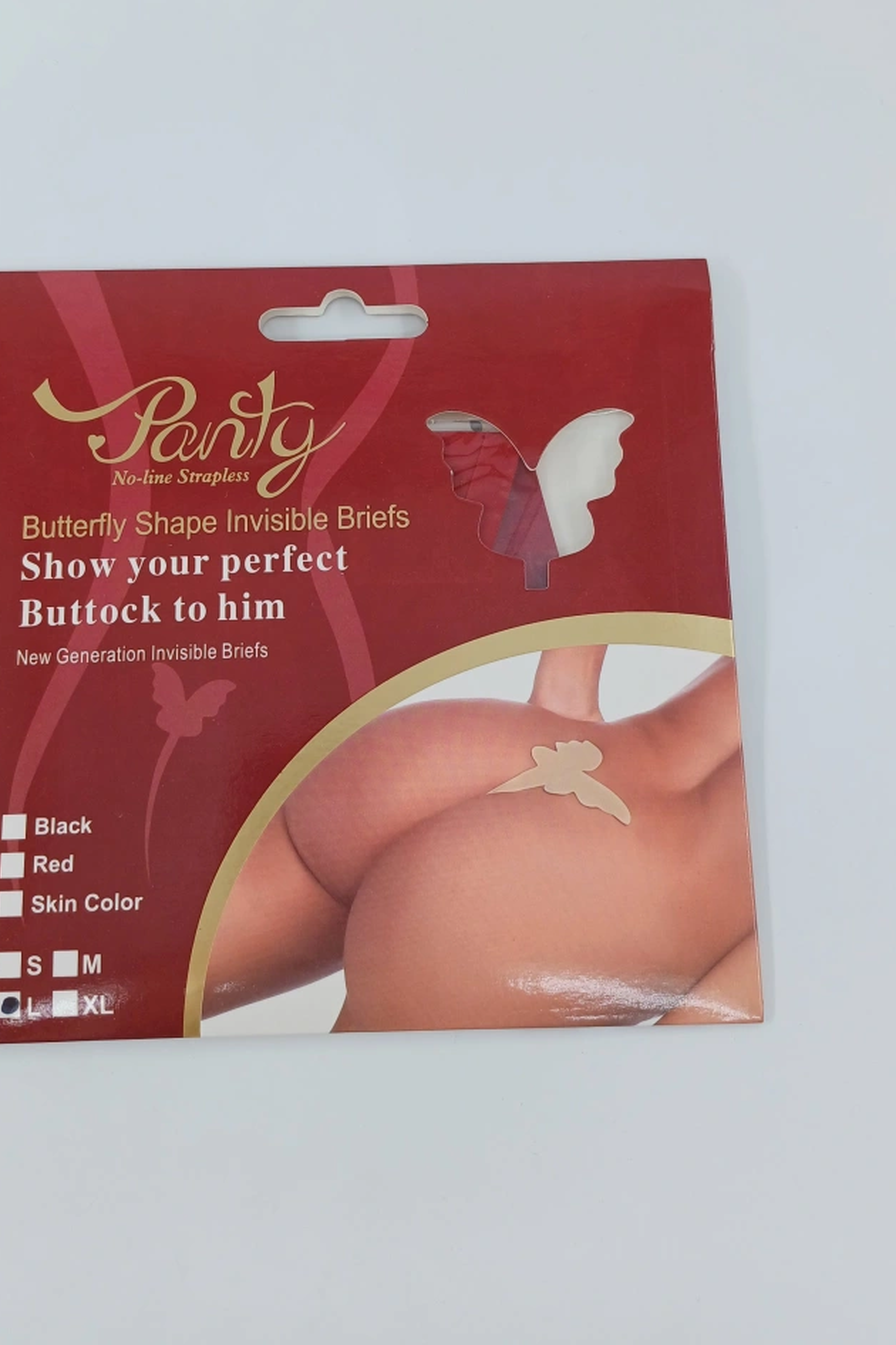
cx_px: 414
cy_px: 543
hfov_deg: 39.9
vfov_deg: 56.8
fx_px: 1233
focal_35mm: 33
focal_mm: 4.65
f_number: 1.8
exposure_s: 1/394
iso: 50
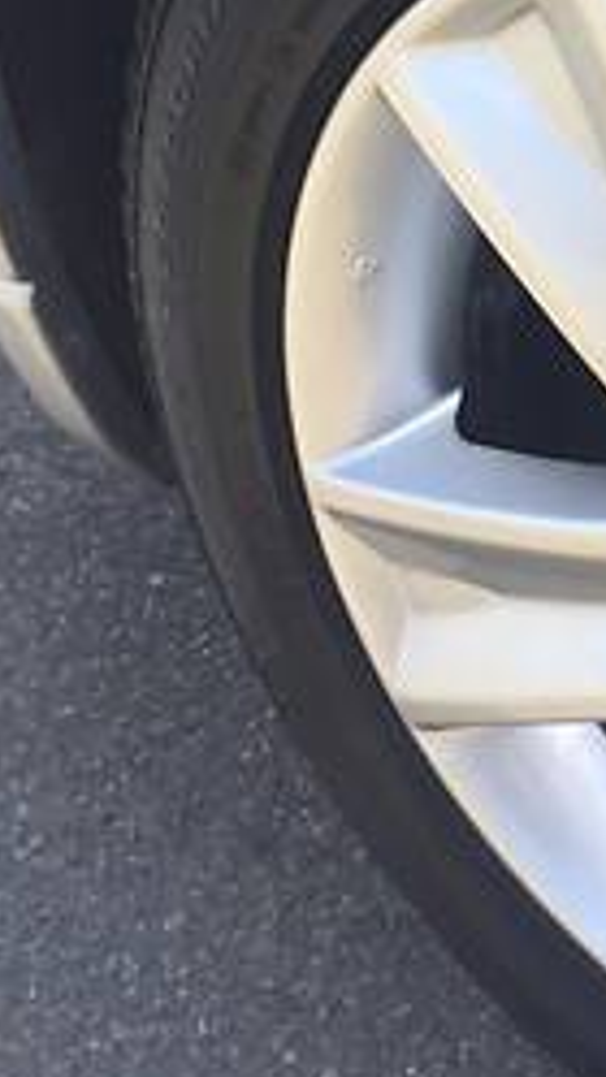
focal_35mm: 76
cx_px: 935
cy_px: 359
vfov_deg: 27.7
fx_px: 2172
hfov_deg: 14.7
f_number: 2.2
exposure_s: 1/421
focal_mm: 4.2
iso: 32
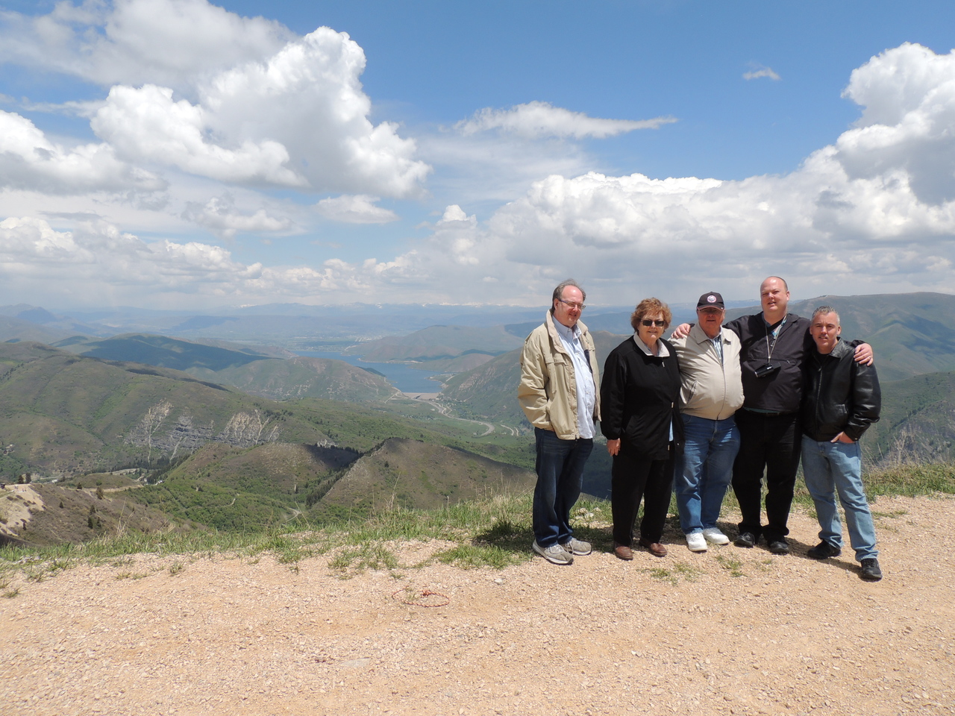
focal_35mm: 24
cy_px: 358
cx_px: 478
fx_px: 662
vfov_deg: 56.8
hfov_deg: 71.6
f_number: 3.7
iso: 100
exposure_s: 1/1250
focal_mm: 4.3
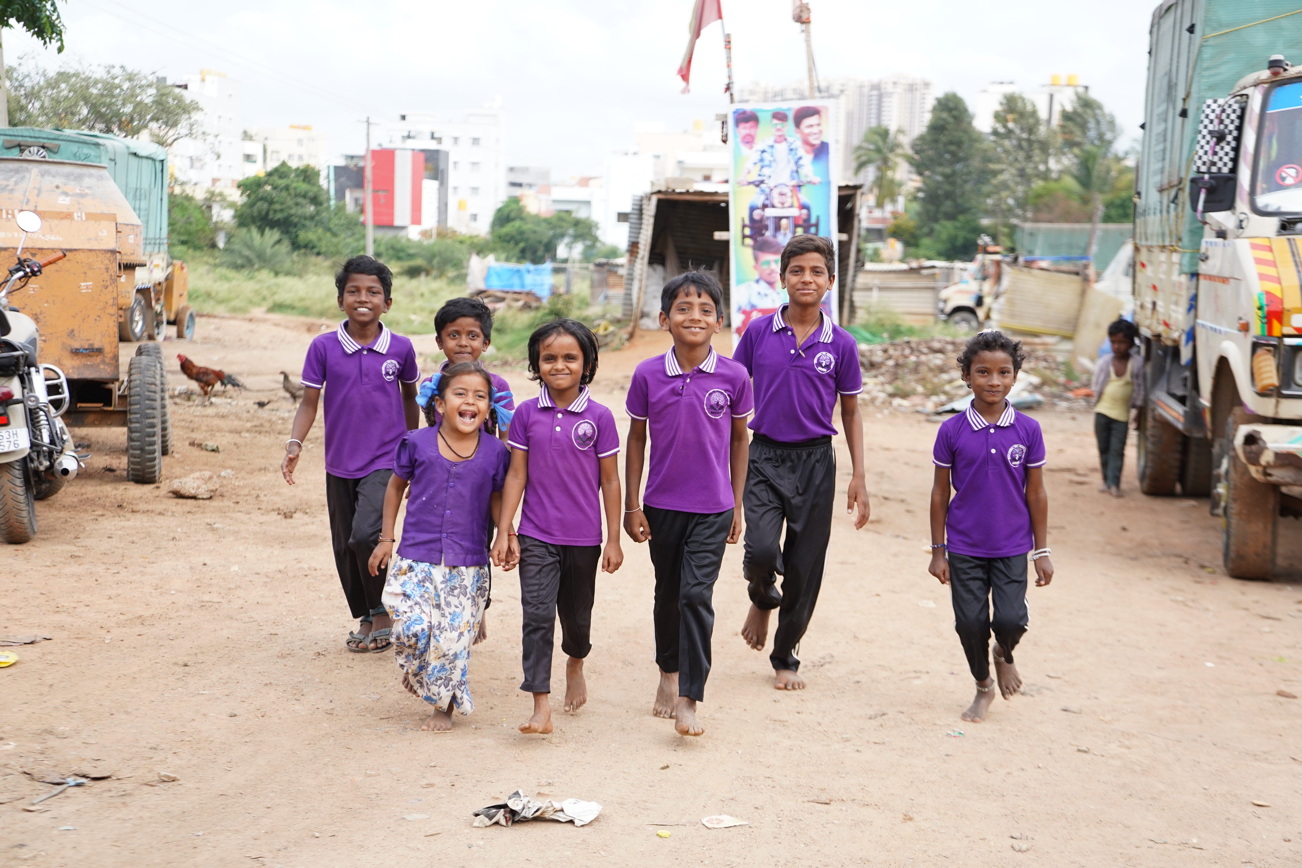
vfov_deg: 24.2
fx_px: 2025
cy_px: 434
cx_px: 651
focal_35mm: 56
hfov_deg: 35.6
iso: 640
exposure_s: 1/4000
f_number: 2.8
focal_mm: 56
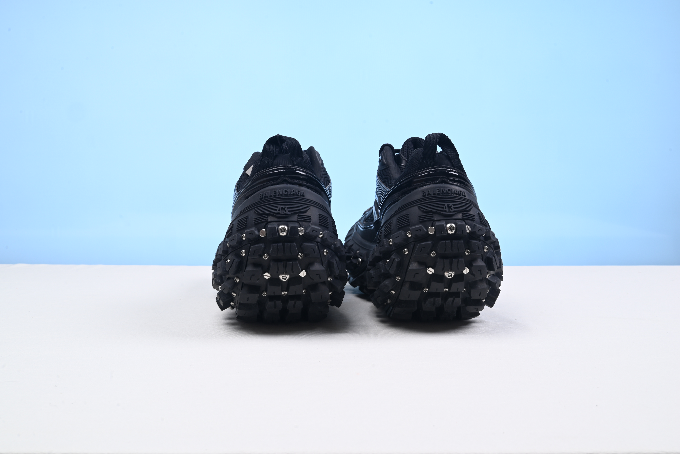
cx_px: 340
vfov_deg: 32.7
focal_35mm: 41
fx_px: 775
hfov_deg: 47.4
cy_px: 227
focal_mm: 41
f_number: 16
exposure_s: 1/2
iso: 100
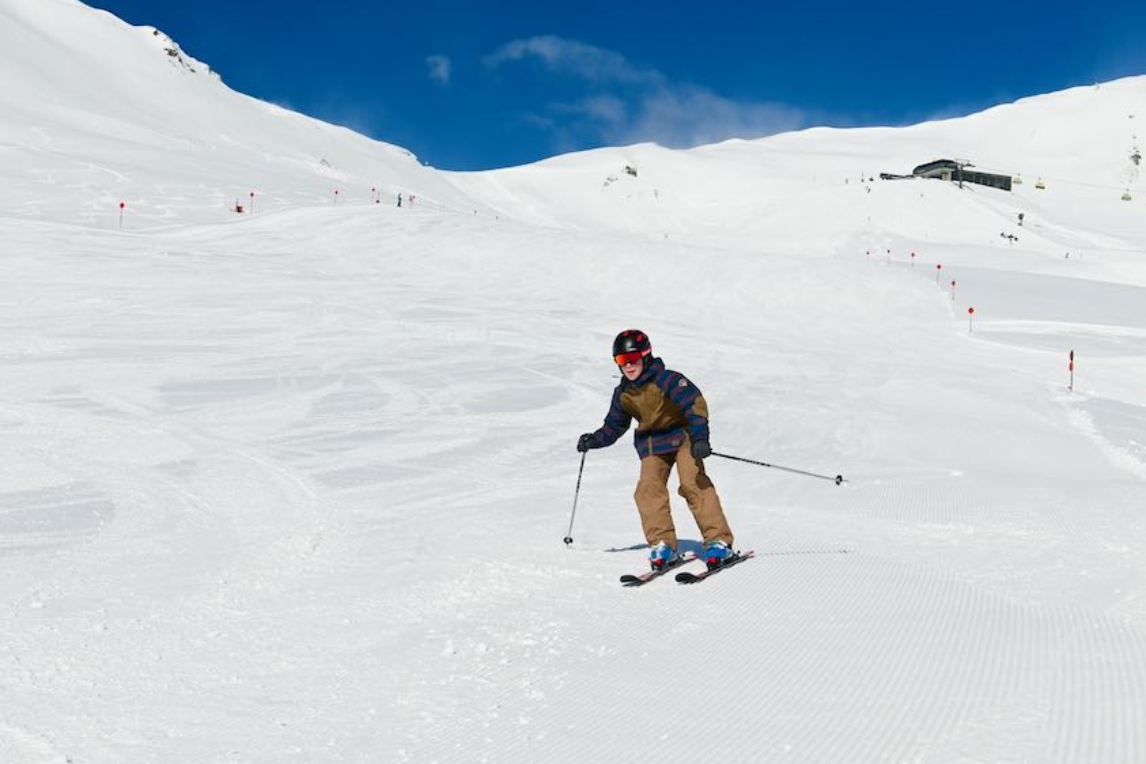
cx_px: 650
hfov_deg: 41.8
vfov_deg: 28.5
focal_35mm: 47
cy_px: 498
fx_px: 1496
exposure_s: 1/500
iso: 100
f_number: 8
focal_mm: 24
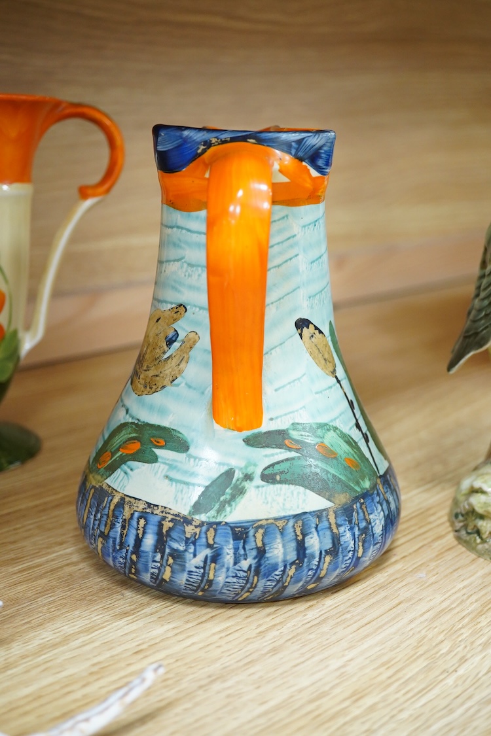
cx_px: 246
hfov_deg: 29.9
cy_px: 368
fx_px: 921
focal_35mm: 45
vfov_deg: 43.6
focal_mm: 30
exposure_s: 1/100
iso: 2500
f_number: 6.3
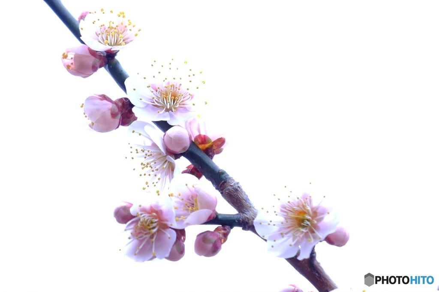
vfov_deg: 6.8
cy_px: 146
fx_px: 2475
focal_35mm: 203
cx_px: 220
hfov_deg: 10.1
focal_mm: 135
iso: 100
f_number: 9
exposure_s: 1.3
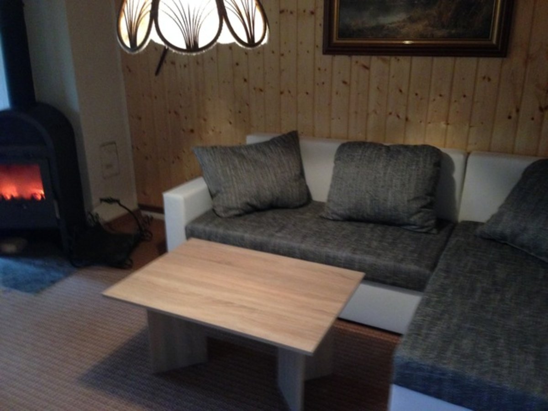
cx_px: 274
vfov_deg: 42.9
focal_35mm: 33
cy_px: 206
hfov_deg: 55.4
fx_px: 522
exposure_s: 1/15
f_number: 2.4
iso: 500
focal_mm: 4.12
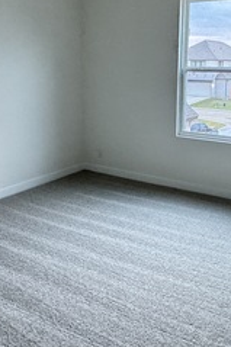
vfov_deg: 49.4
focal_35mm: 39
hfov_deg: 34.0
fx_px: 376
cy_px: 147
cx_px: 144
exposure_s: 1/60
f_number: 2.2
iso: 800
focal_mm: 2.22
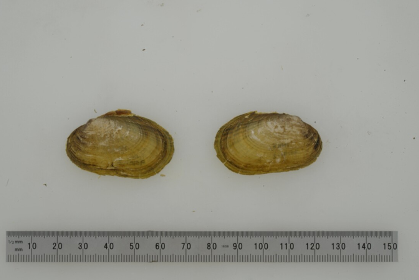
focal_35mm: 66
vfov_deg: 20.6
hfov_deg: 30.5
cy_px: 146
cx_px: 202
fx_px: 768
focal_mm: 60
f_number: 32
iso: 100
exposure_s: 1/6
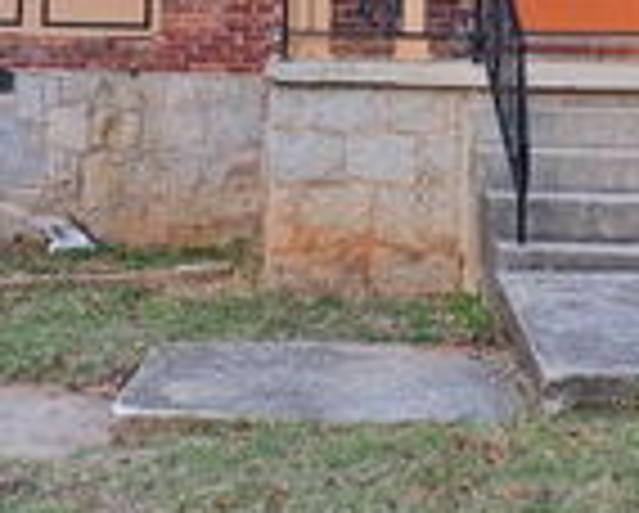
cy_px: 27
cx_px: 72
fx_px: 1534
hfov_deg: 23.0
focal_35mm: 81
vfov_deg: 18.6
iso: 50
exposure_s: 1/120
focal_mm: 6.3
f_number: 1.7
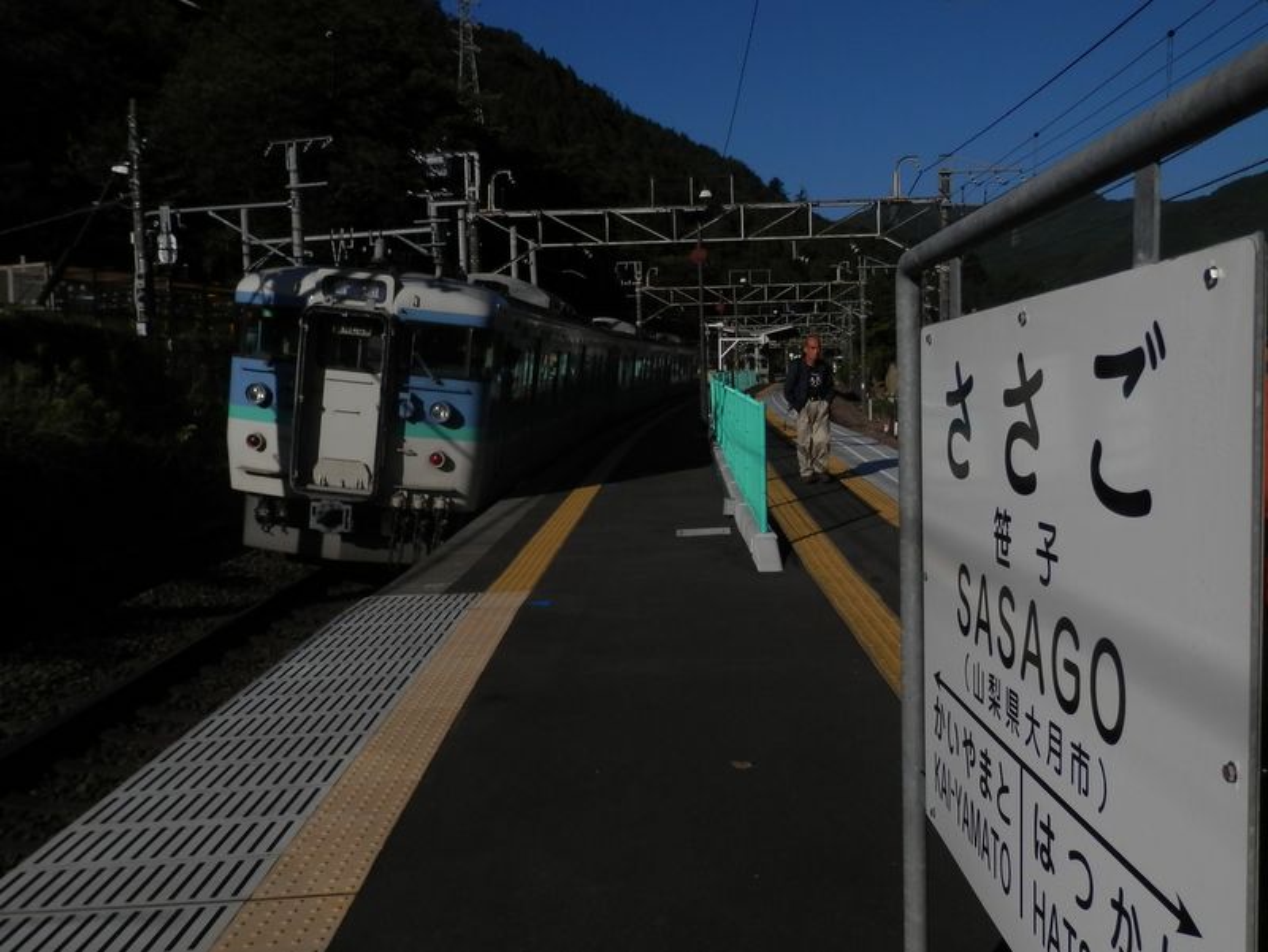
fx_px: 916
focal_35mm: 25
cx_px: 634
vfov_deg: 54.9
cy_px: 476
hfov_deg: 69.4
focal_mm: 4.5
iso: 80
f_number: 8.7
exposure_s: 1/640
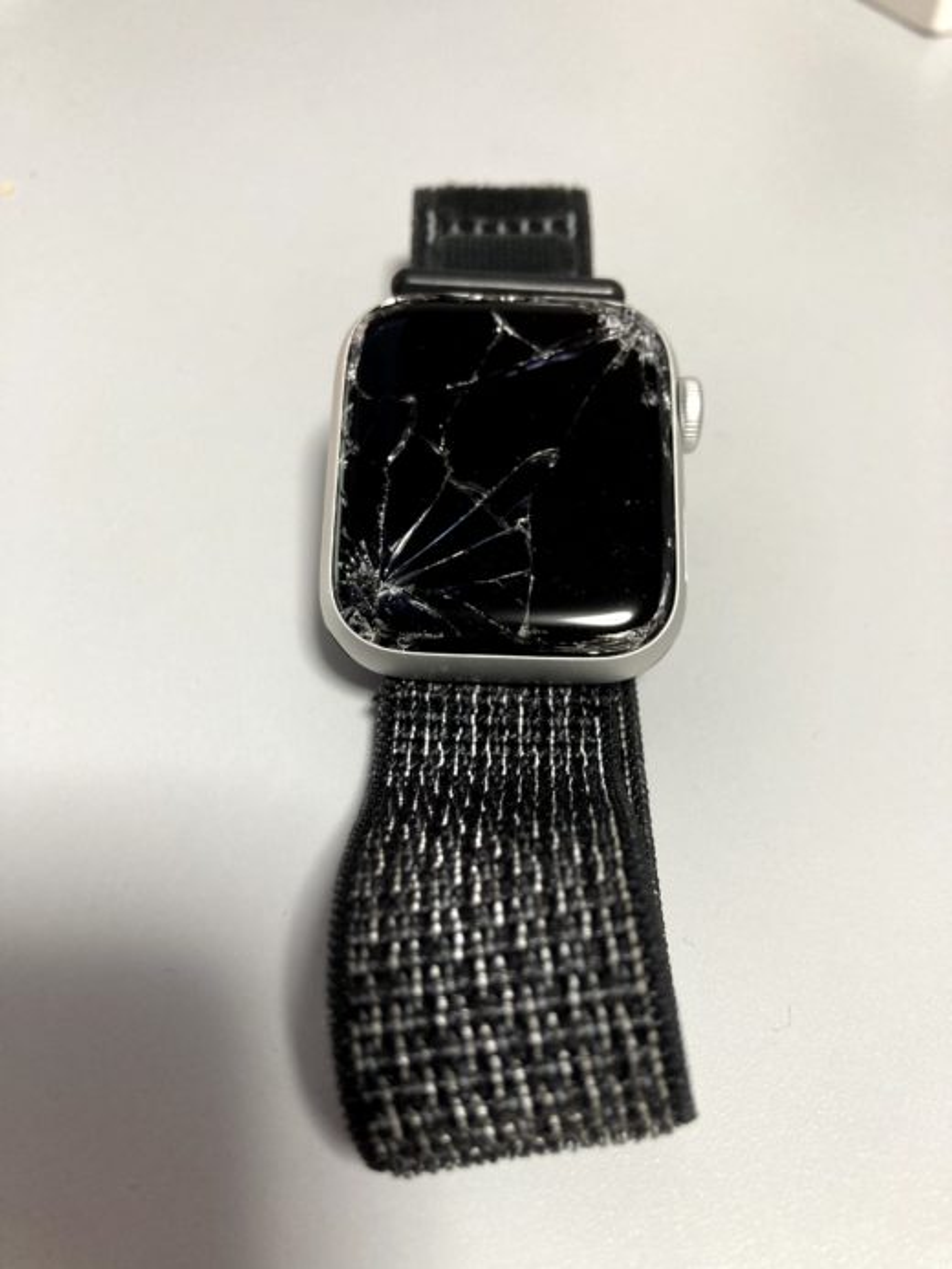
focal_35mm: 28
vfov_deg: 63.4
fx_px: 1026
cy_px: 634
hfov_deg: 49.8
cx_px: 476
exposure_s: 1/51
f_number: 1.8
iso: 100
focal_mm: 3.99
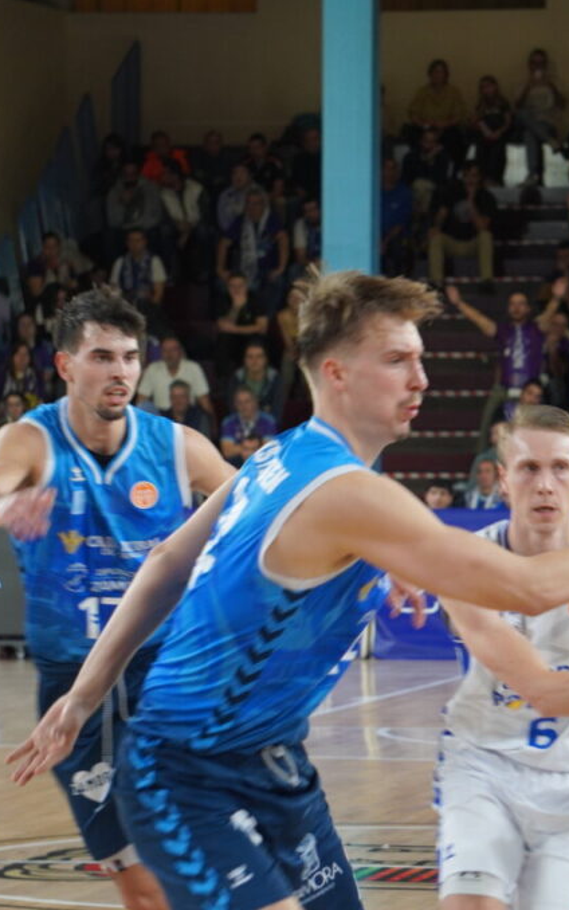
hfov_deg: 6.0
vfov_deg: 9.7
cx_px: 391
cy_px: 454
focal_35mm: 217
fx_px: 5382
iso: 1000
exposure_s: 1/160
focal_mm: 94
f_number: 5.6
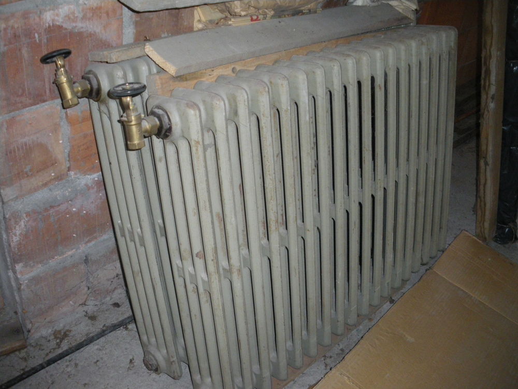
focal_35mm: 36
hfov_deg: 51.4
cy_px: 194
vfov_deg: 39.7
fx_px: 539
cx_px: 259
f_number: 3.5
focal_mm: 6.3
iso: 400
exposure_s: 1/50
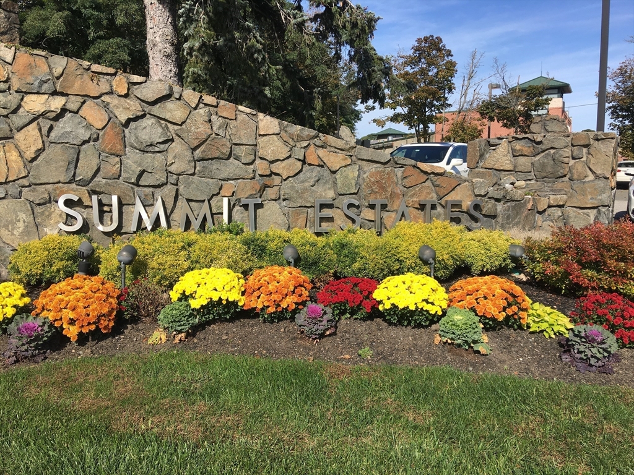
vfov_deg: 48.2
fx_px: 531
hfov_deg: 61.7
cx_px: 317
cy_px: 238
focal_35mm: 29
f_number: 2.2
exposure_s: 1/1399
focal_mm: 4.15
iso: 25
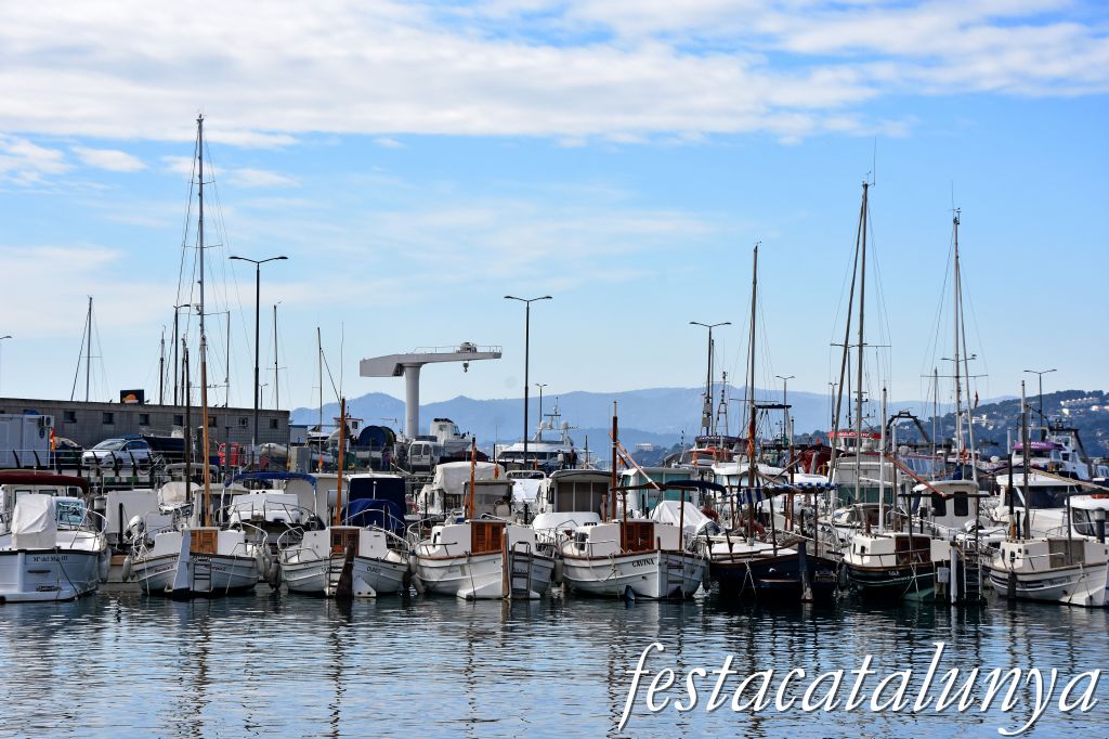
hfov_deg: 20.9
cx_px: 554
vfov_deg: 14.0
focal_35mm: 98
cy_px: 370
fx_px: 3002
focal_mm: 65
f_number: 11
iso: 320
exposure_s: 1/500
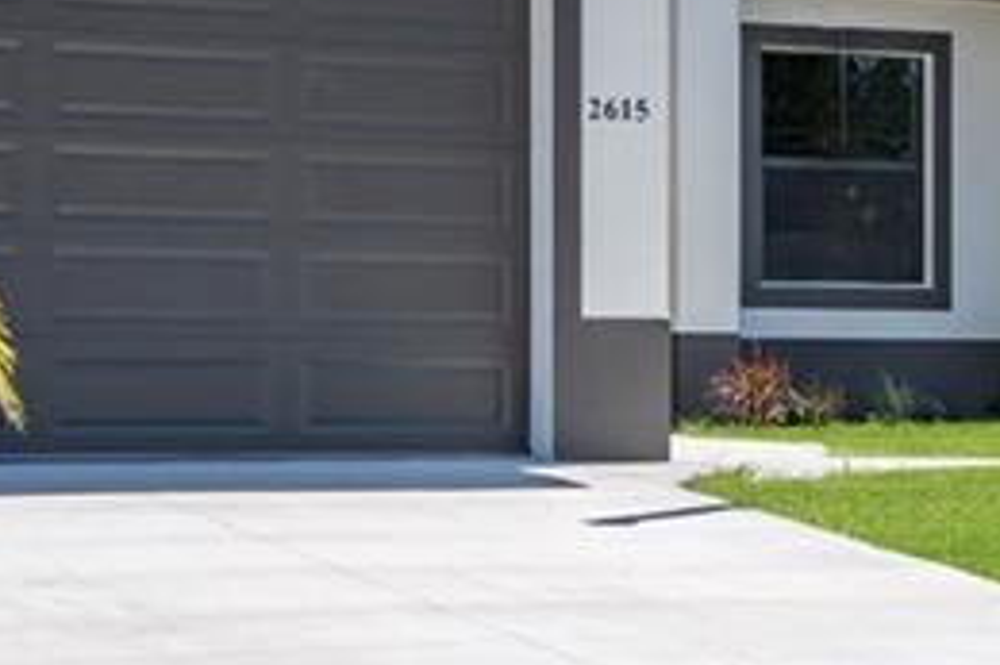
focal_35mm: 118
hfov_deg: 17.4
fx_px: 3276
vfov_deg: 11.6
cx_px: 515
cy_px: 327
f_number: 8
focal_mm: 20
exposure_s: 1/400
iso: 100
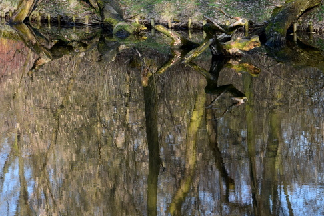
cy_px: 119
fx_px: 1557
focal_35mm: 173
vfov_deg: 7.9
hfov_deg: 11.9
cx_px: 157
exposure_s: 1/160
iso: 400
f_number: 9
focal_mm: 70
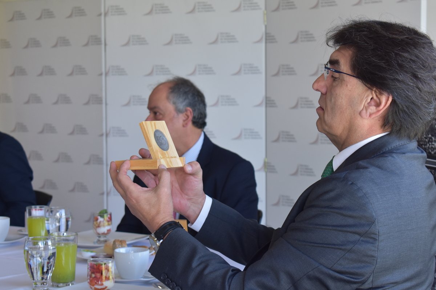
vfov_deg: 16.6
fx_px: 999
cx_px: 218
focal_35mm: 82
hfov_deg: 24.6
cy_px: 145
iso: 800
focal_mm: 55
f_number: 6.3
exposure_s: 1/160
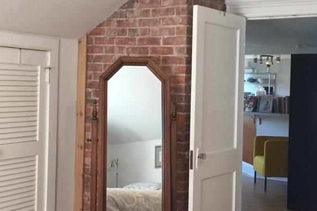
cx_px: 159
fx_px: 475
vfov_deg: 25.0
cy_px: 97
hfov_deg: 36.9
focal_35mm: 54
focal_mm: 4.15
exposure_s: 1/30
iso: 50
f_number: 2.2
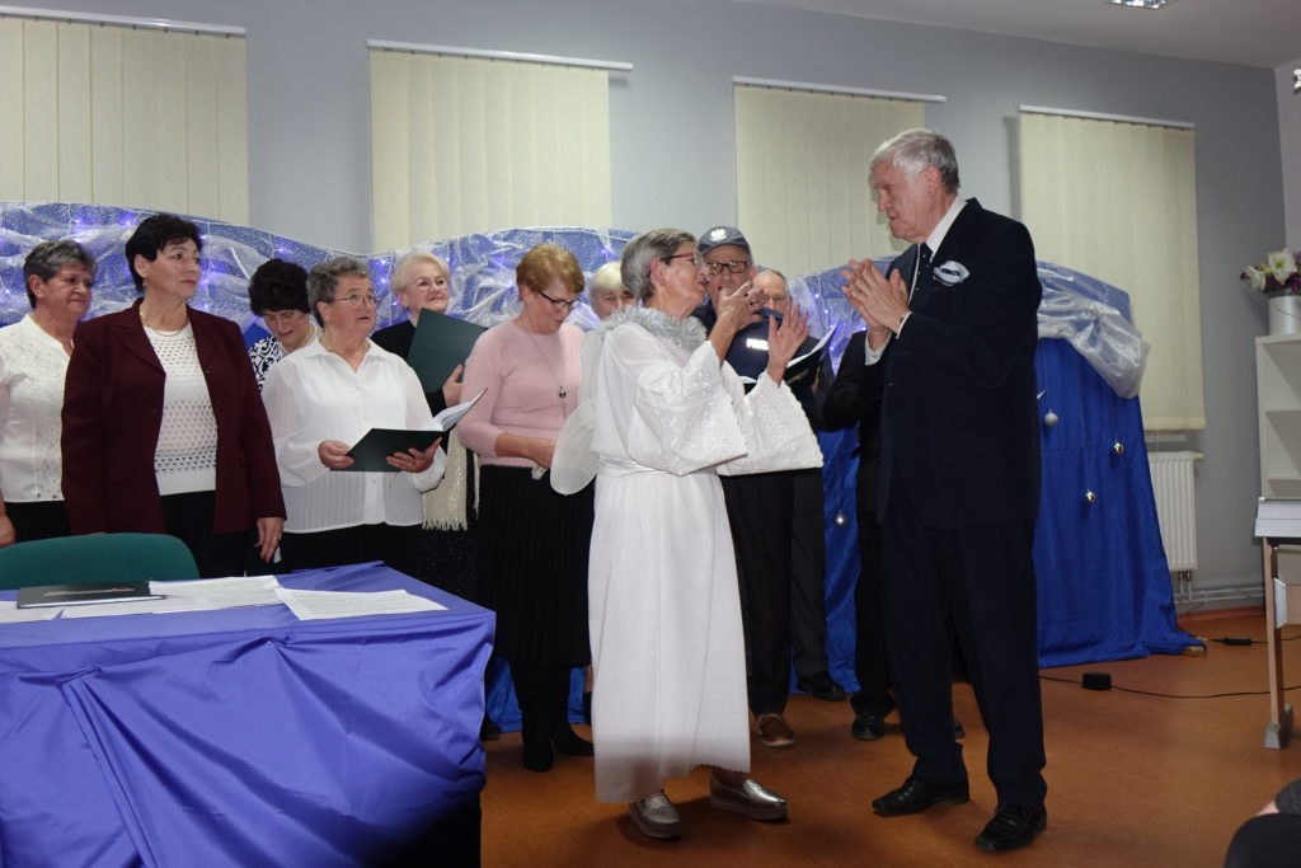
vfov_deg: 38.9
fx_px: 1229
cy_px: 434
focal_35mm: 34
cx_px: 650
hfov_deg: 55.8
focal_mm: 12.3
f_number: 2.8
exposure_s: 1/40
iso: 320
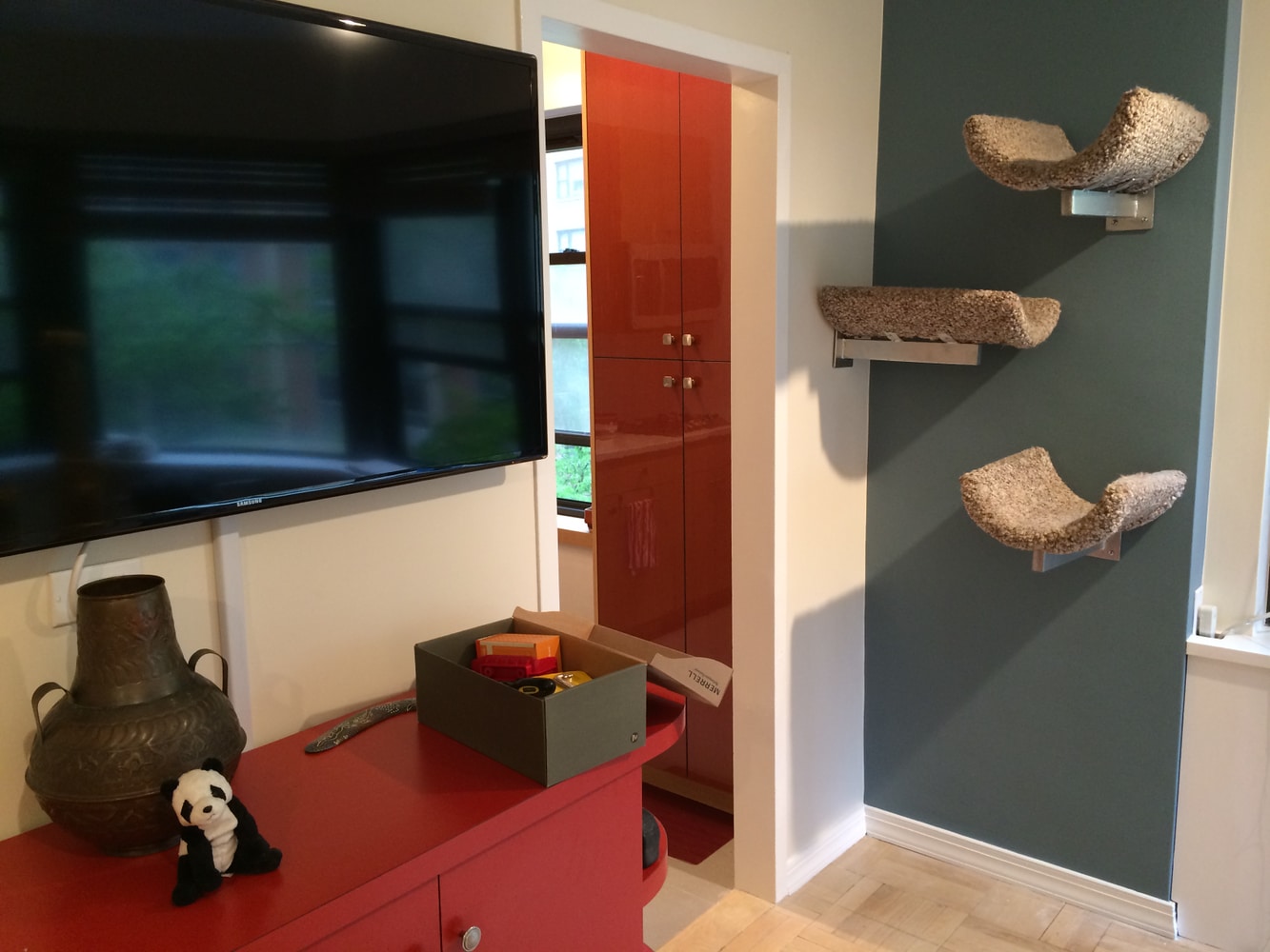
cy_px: 476
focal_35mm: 30
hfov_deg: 60.0
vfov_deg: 46.8
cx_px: 635
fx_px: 1101
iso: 125
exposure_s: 1/30
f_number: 2.2
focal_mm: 4.12
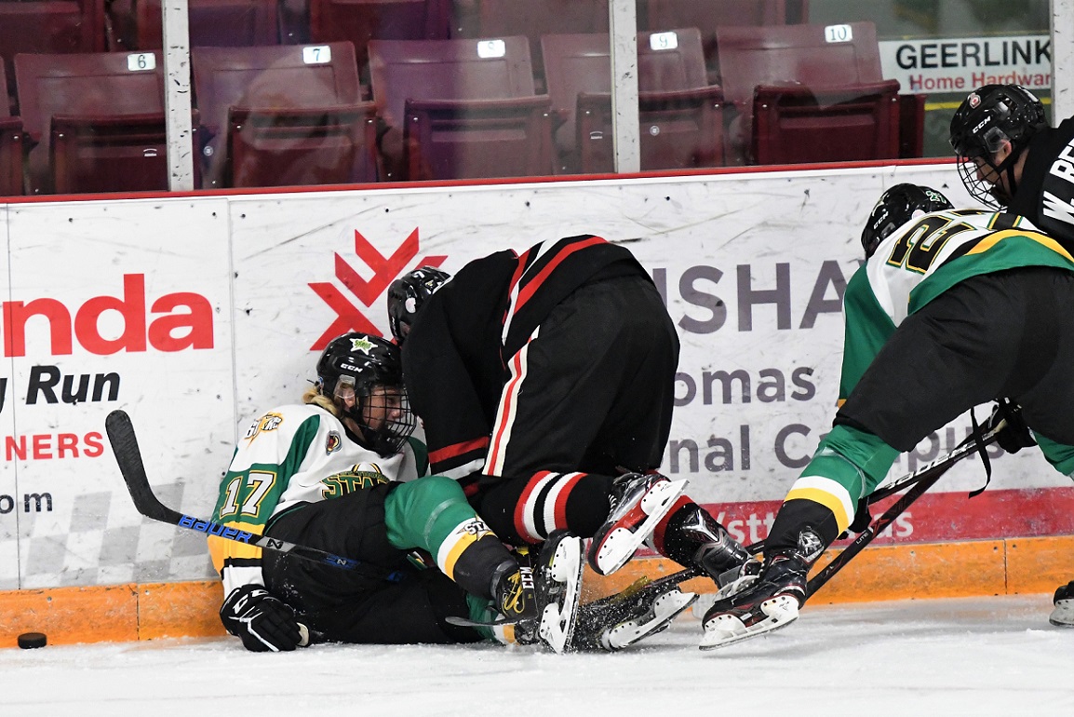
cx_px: 537
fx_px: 7833
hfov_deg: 7.8
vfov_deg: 5.2
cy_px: 358
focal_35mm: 262
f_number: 2.8
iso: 7200
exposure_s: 1/1000
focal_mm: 175
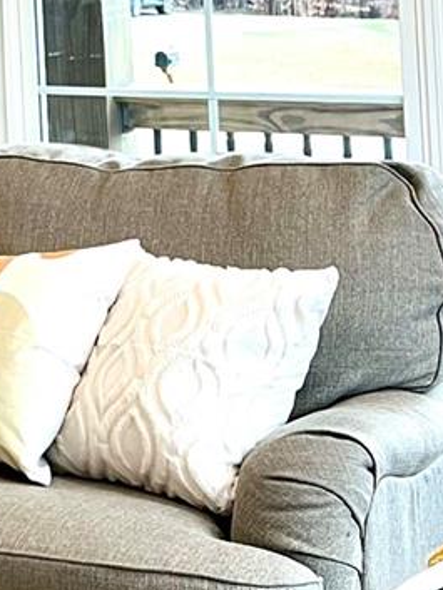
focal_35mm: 113
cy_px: -149
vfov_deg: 16.6
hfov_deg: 11.7
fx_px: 1927
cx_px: -453
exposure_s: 1/60
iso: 80
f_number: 1.5
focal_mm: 5.7
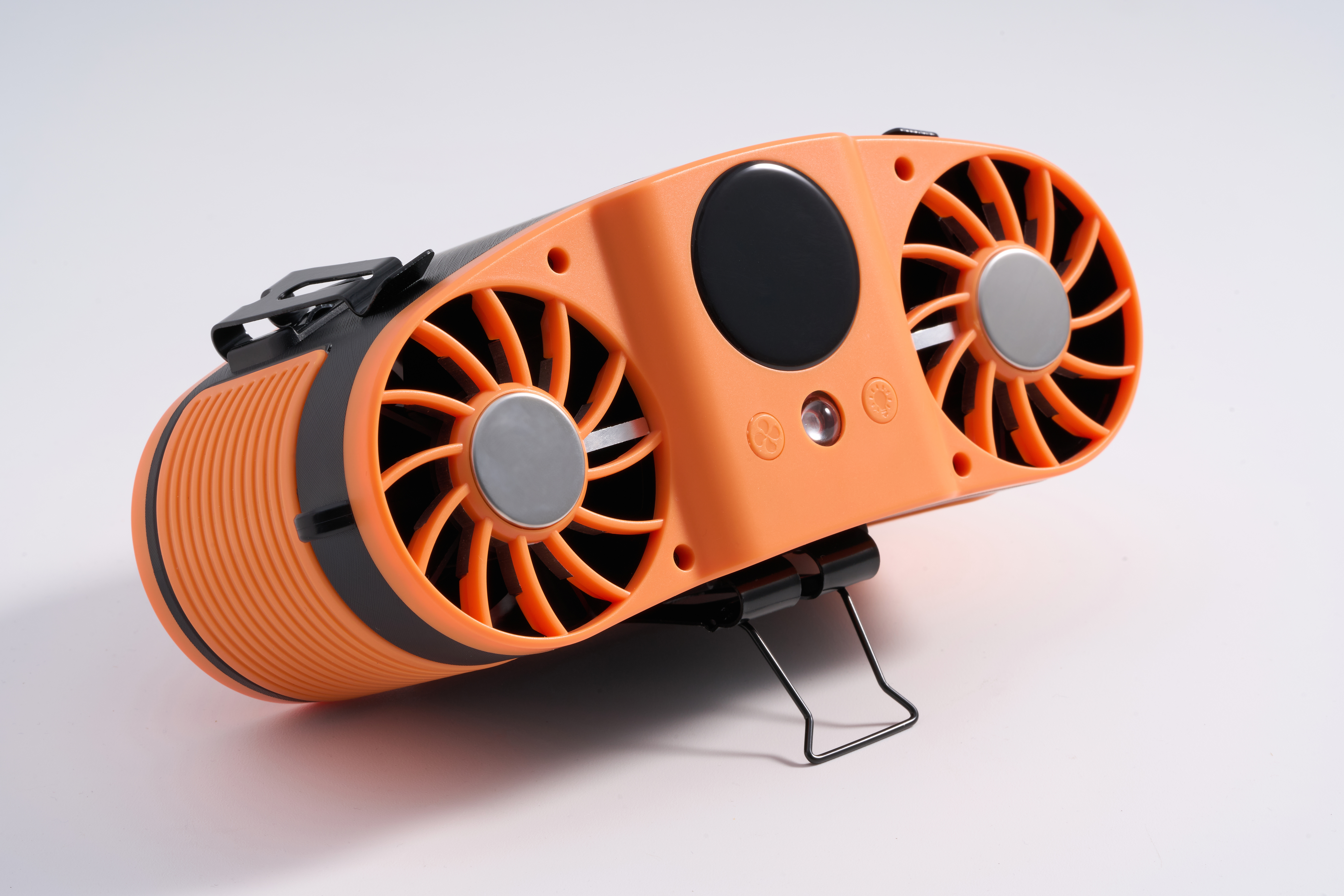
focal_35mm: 90
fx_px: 3360
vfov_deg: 15.2
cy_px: 448
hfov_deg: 22.6
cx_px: 672
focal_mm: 90
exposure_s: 1/125
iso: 250
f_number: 20
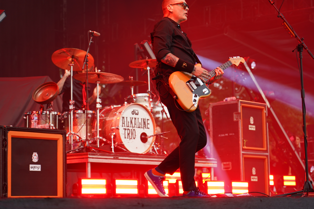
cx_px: 157
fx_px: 916
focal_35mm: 105
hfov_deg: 19.5
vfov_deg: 13.0
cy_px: 104
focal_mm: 105
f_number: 4
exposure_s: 1/160
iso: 800
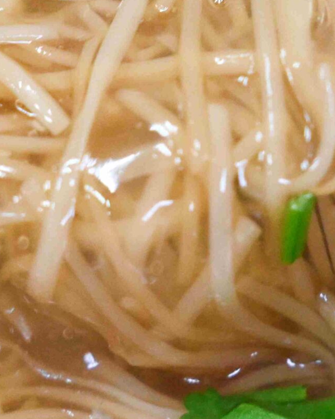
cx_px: 260
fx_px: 2774
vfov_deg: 8.6
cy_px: 41
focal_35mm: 224
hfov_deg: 6.9
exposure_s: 1/160
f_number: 3.2
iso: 1800
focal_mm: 50
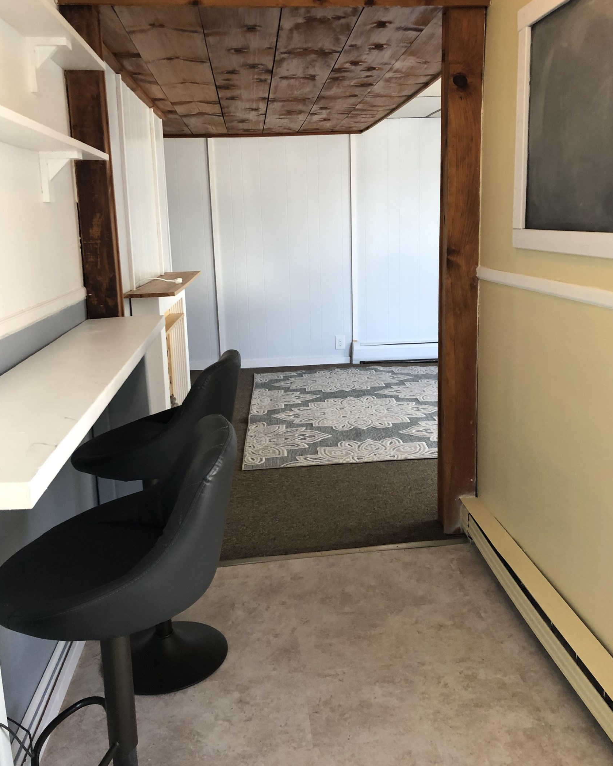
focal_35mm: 30
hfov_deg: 48.5
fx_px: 680
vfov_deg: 58.7
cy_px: 352
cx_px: 303
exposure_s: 1/17
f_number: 1.8
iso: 40
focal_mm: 3.99
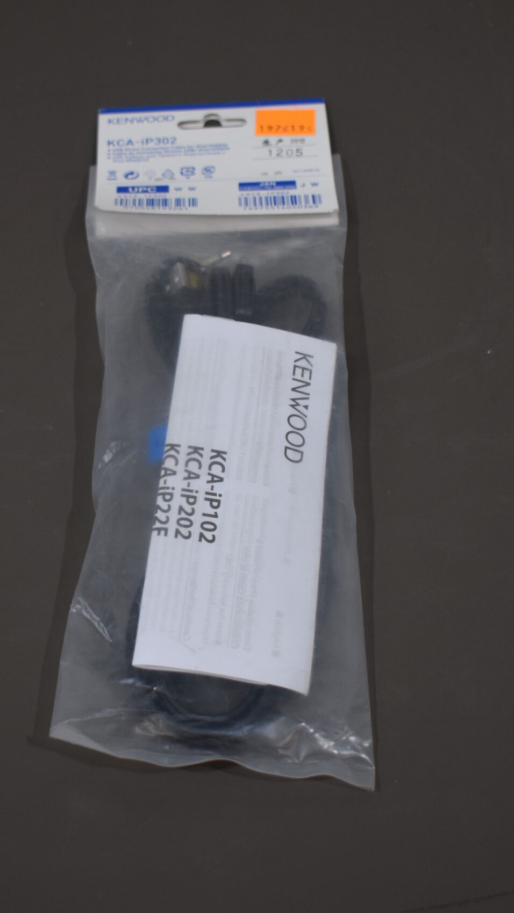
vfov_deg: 29.7
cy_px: 456
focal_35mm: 71
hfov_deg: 17.0
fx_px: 1721
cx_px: 237
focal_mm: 30
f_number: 4.2
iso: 500
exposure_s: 1/250
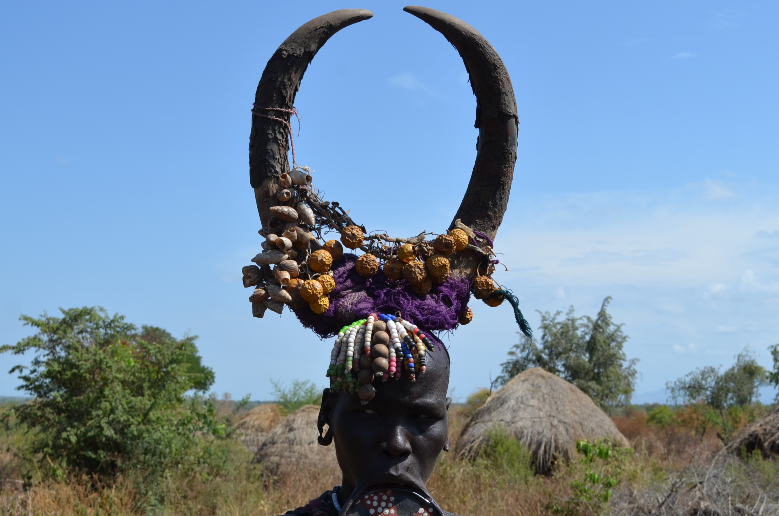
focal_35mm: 56
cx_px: 452
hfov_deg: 35.8
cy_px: 318
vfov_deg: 24.2
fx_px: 1202
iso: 100
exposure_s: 1/250
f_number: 8
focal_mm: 27
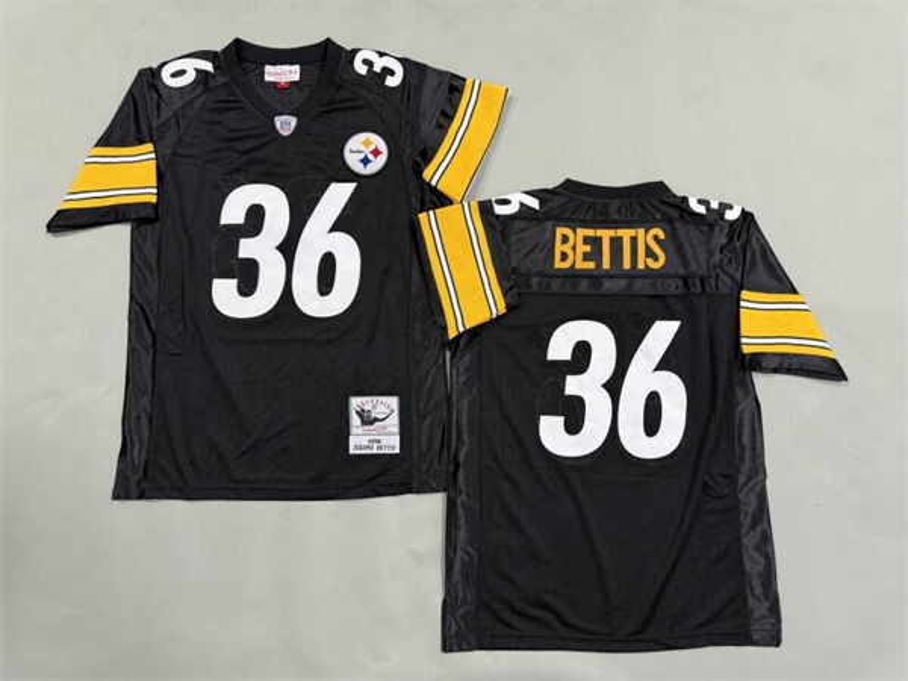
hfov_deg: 71.6
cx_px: 454
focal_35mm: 24
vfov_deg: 56.8
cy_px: 340
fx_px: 630
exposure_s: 1/50
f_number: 1.78
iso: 200
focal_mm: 6.76
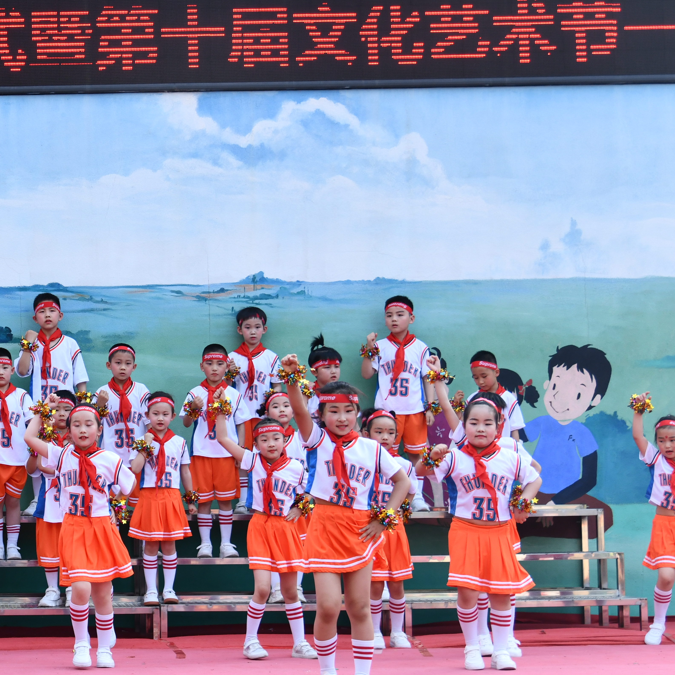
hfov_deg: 15.8
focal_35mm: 106
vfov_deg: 16.4
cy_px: 369
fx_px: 2339
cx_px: -125
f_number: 4.5
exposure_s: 1/400
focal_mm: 48
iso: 400
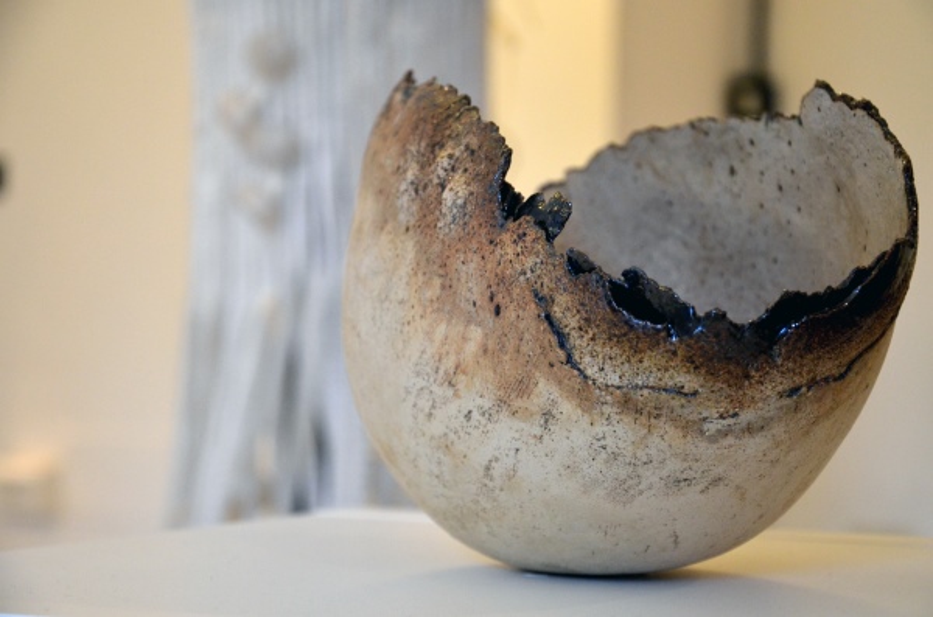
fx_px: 2560
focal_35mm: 99
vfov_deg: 13.8
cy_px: 308
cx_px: 466
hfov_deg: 20.7
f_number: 5.3
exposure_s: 1/40
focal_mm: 66
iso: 1600
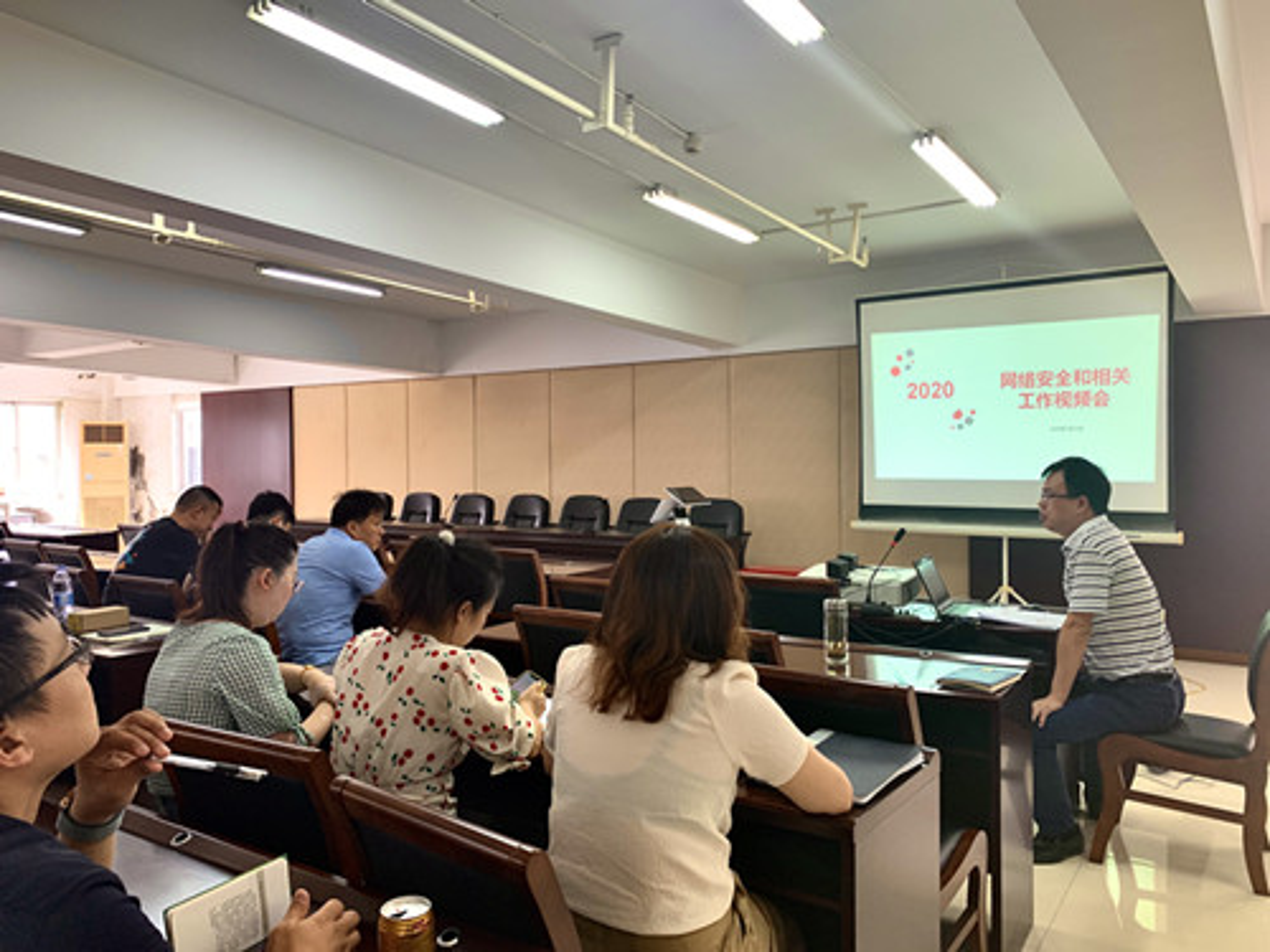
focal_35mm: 26
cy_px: 476
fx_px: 954
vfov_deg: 53.1
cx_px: 635
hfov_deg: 67.3
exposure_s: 1/50
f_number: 1.8
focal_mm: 4.25
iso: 80
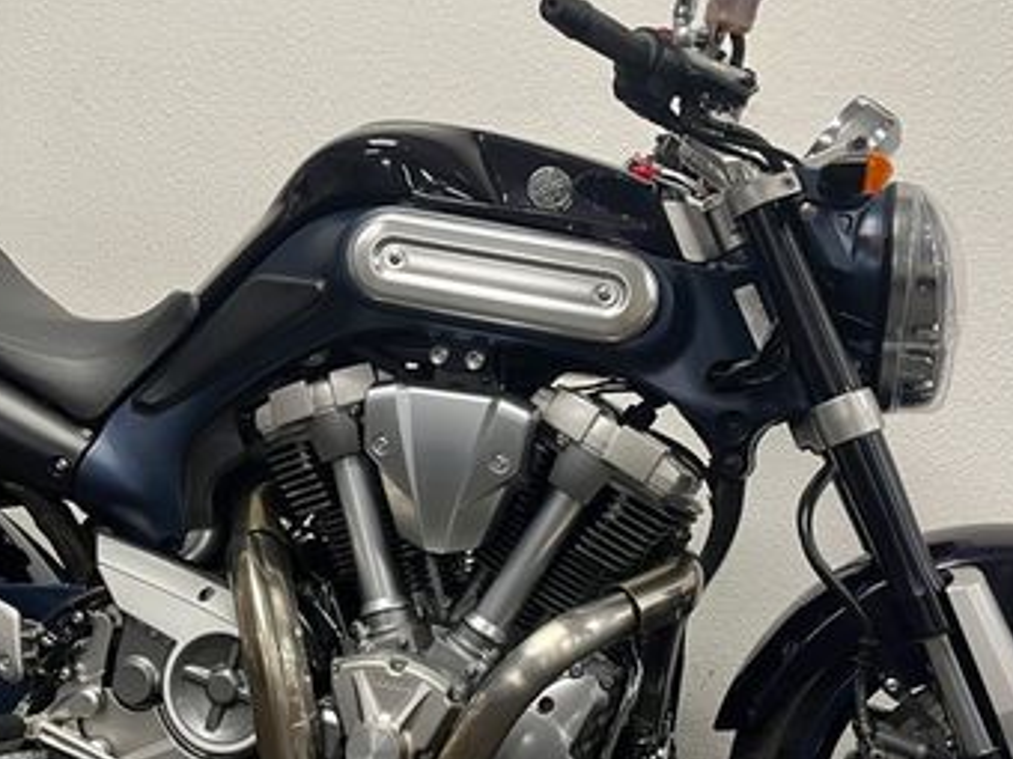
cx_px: 429
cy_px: 452
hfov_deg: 38.8
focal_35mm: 49
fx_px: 1434
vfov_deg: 29.6
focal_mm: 5.1
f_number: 1.6
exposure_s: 1/50
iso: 80
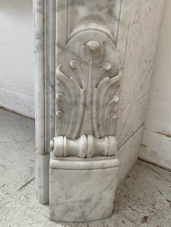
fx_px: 171
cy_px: 114
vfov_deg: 67.3
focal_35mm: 26
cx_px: 86
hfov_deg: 53.1
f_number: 1.8
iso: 125
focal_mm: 4.25
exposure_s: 1/61
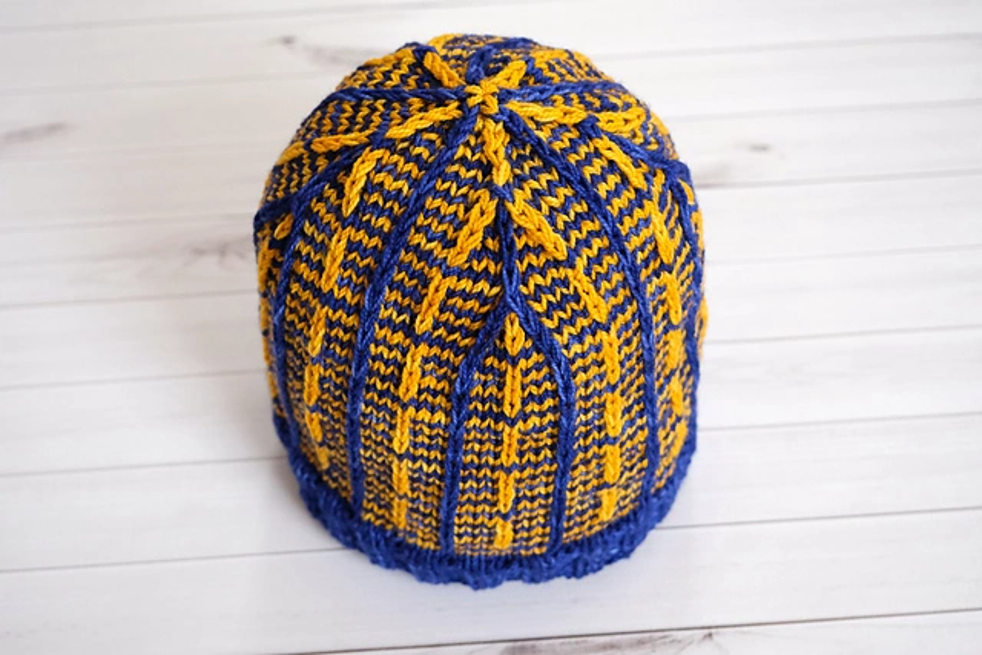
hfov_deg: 38.9
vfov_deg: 26.5
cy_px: 328
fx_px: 1391
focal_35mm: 51
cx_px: 491
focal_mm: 34.2
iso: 6400
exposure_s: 1/85
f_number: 4
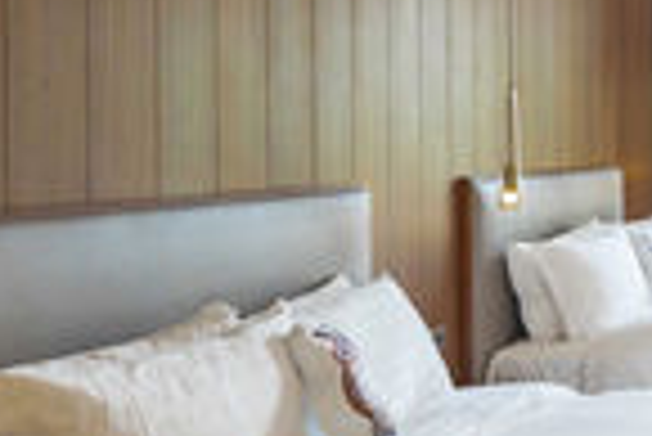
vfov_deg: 21.8
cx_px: 967
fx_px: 1124
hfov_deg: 25.1
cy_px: 108
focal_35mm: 62
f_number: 7.1
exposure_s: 1/25
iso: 400
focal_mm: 10
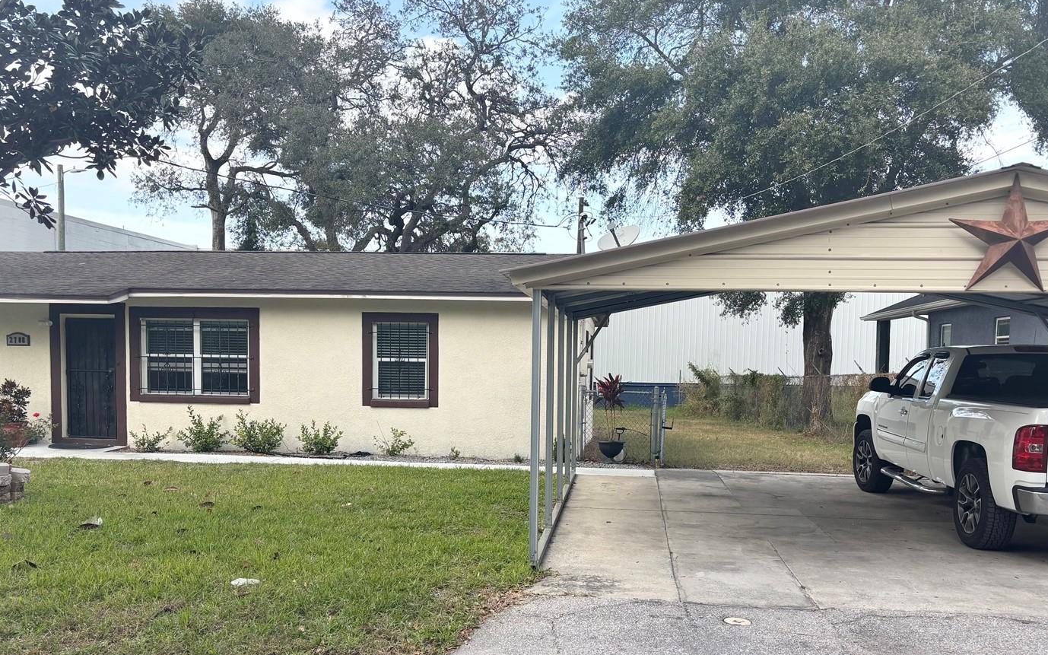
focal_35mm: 32
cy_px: 416
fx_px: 914
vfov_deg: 39.1
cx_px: 523
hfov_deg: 59.7
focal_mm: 5.96
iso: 50
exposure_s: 1/684
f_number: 1.6
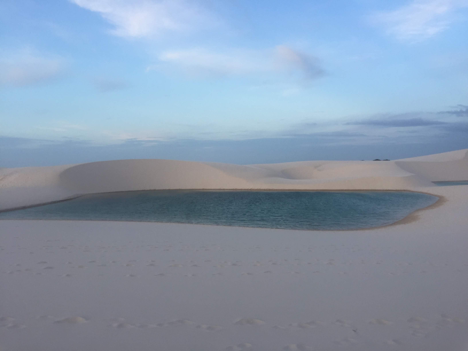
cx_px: 234
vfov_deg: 48.2
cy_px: 176
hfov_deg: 61.7
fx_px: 392
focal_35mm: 29
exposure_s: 1/120
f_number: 2.2
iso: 40
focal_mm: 4.15
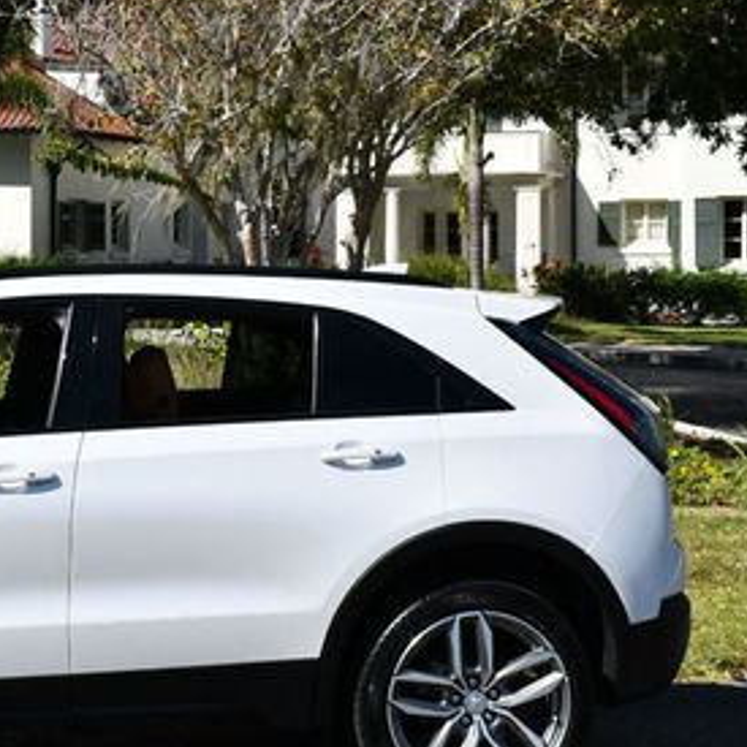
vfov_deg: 18.3
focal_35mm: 95
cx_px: -27
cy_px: 372
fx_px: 2319
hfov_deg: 17.8
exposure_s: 1/320
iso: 100
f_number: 9
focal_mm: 24
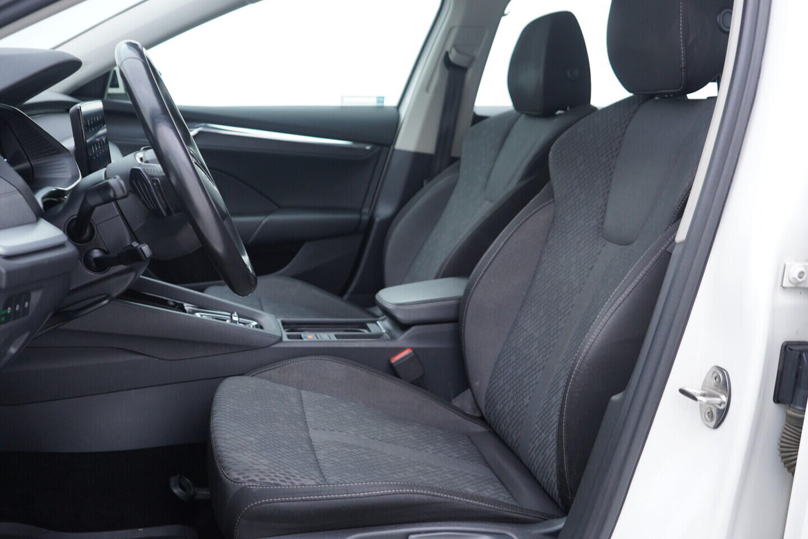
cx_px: 404
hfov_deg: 53.1
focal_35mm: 36
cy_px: 270
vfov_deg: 36.9
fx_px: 808
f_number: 2.8
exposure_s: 1/40
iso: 160
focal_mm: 24
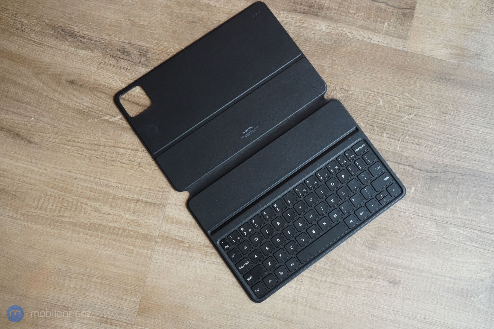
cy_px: 164
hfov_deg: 54.4
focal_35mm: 35
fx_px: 480
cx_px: 247
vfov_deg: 37.9
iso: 8000
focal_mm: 35
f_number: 8
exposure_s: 1/160
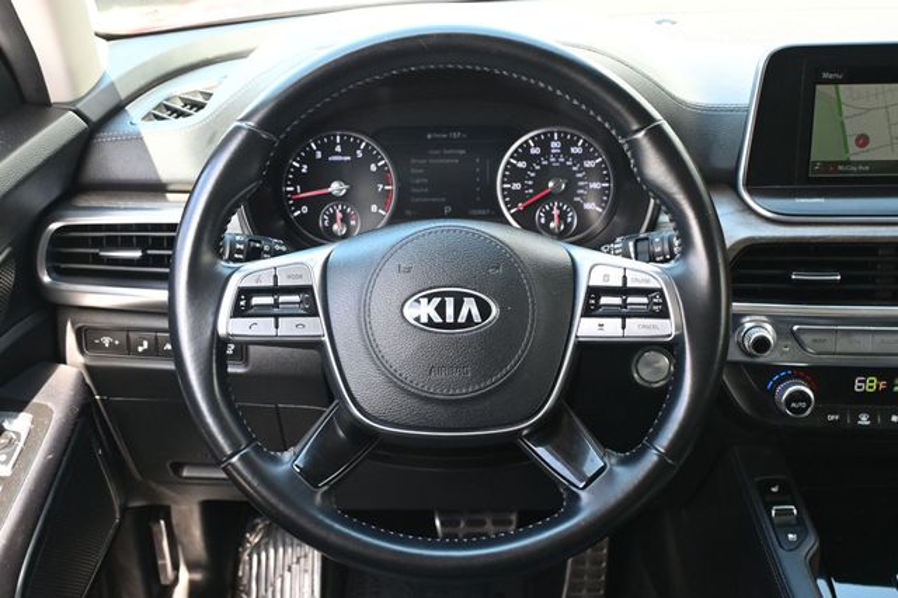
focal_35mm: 44
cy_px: 299
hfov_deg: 45.0
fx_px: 1084
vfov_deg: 30.8
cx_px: 449
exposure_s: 1/125
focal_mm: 29
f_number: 4.8
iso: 1250
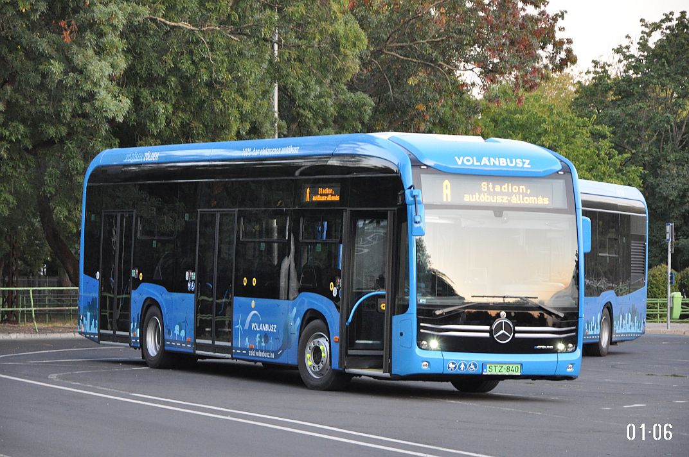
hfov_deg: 13.1
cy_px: 228
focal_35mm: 158
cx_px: 344
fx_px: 3011
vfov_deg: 8.7
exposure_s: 1/80
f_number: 5.6
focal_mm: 105
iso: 1600
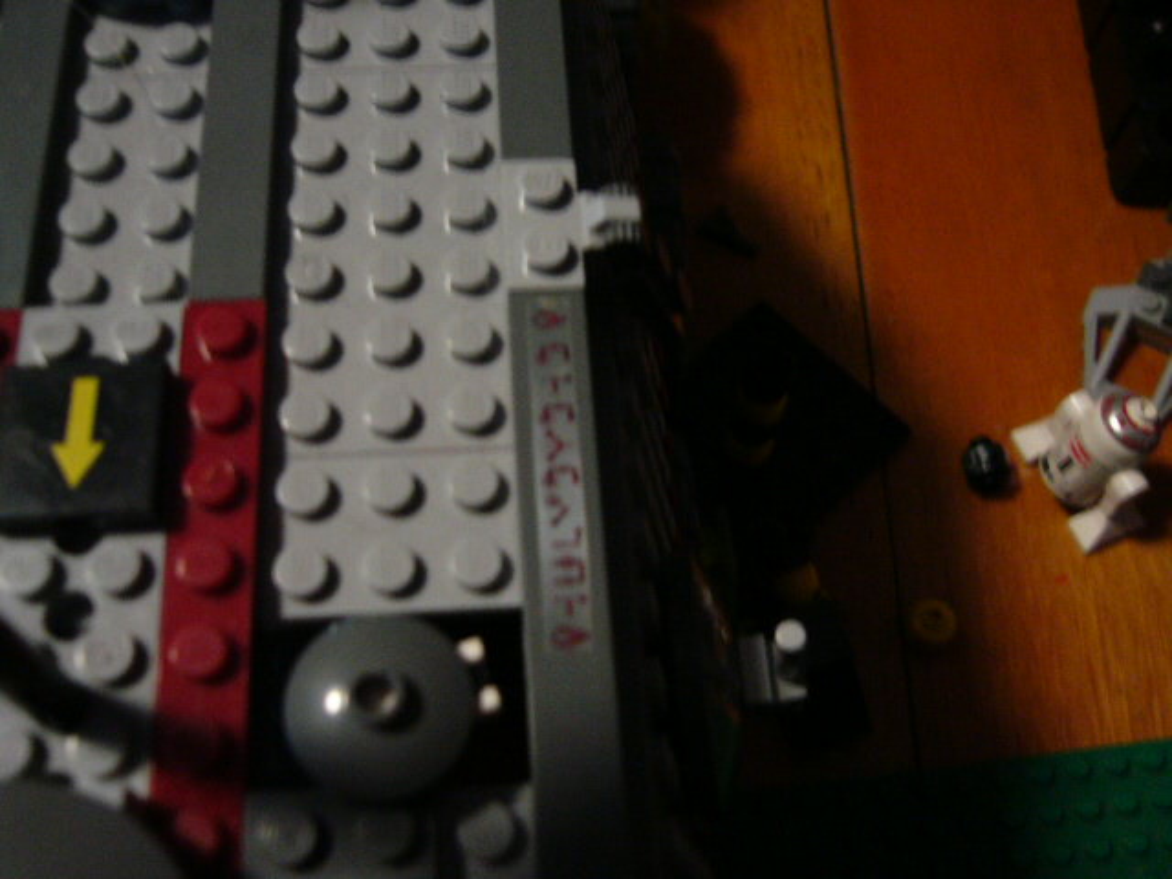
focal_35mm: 35
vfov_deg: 40.7
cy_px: 440
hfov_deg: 52.6
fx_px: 1185
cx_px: 586
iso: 200
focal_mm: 5.8
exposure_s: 1/8
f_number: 2.8
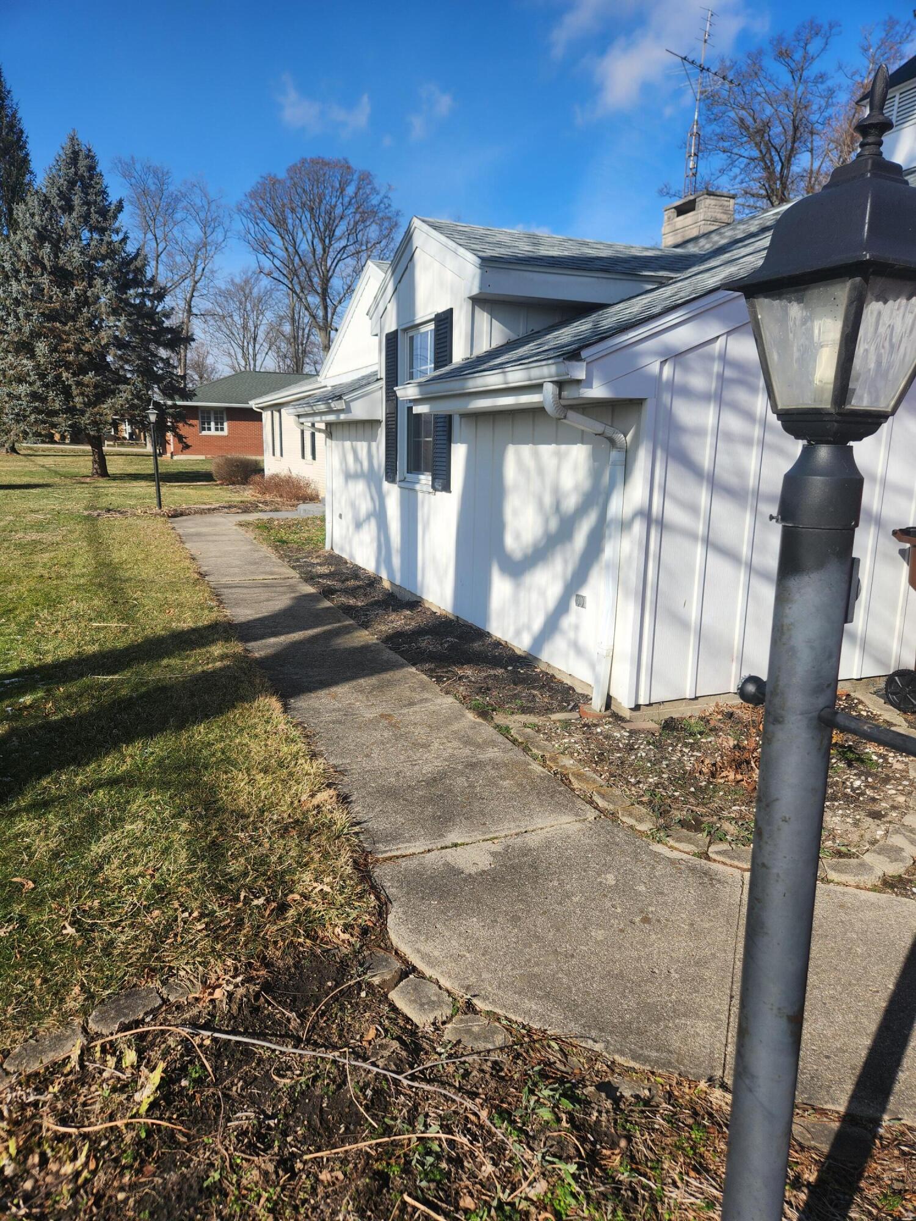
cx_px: 458
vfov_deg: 73.9
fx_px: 811
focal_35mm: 23
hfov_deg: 58.9
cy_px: 610
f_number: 1.8
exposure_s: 1/1889
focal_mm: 5.4
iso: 20
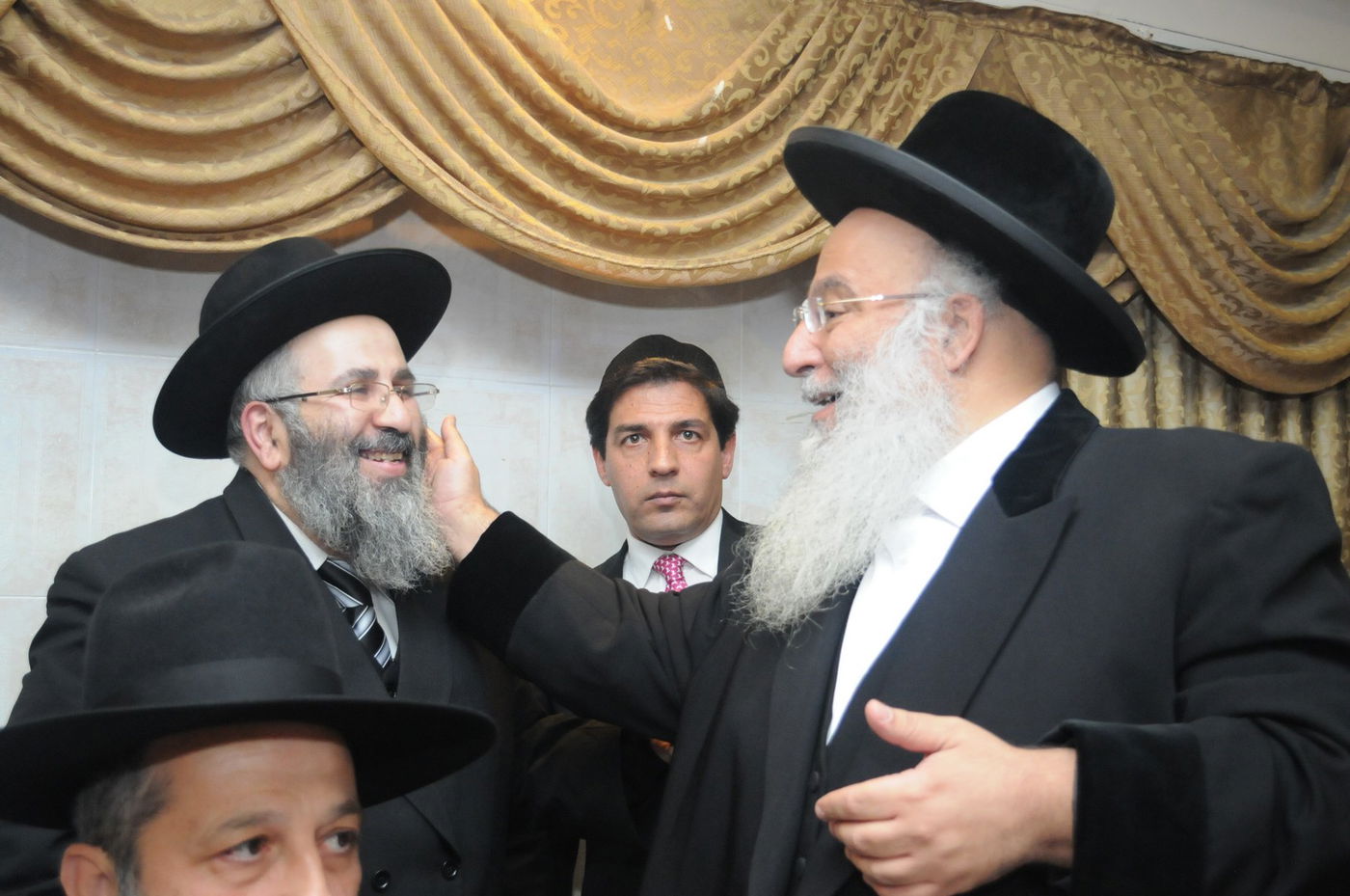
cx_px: 675
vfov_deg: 30.8
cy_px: 448
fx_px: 1629
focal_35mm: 44
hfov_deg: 45.0
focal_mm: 29
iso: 1600
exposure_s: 1/100
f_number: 4.5
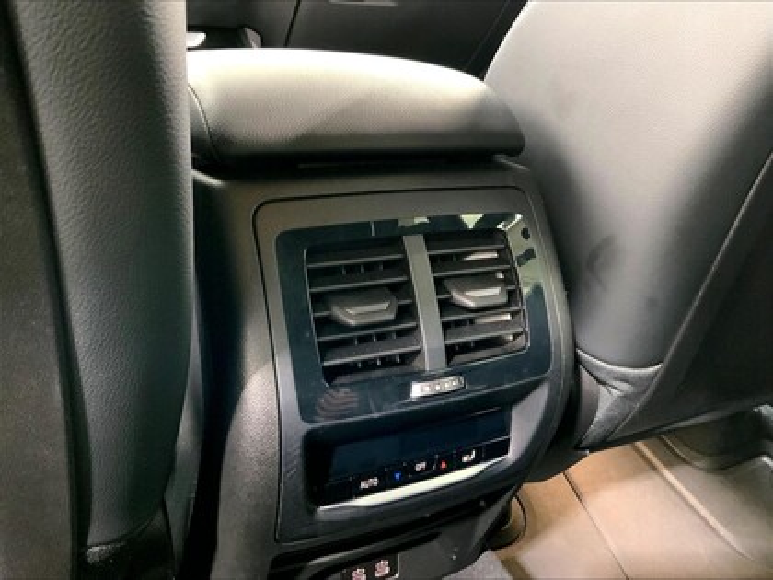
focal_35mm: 29
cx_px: 386
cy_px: 290
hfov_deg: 61.7
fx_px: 648
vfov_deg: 48.2
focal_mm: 3
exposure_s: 1/24
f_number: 1.8
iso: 500
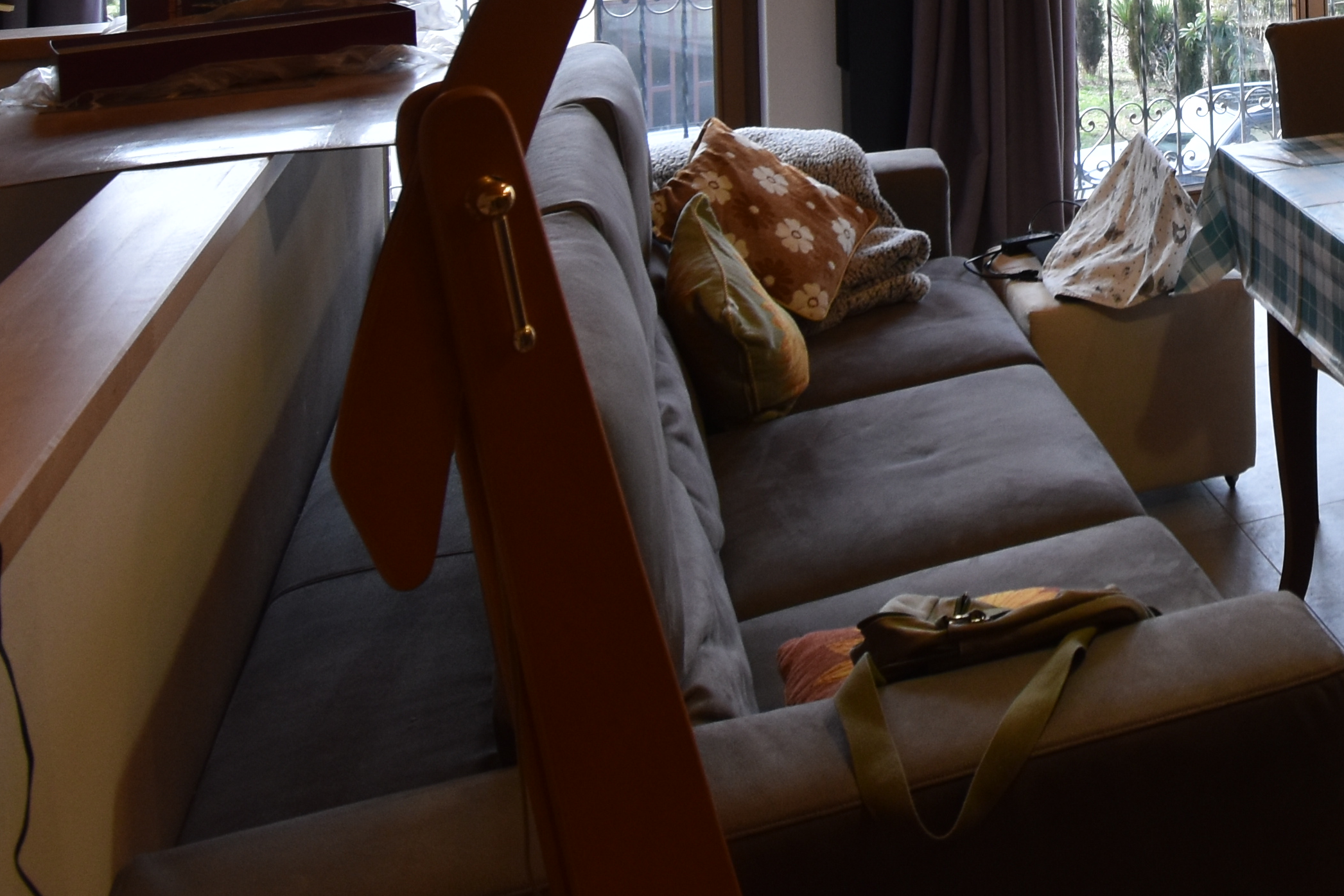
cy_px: -256
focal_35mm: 43
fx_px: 1605
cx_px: 1350
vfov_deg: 26.6
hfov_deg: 39.9
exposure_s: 1/100
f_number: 5
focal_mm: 10
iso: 400
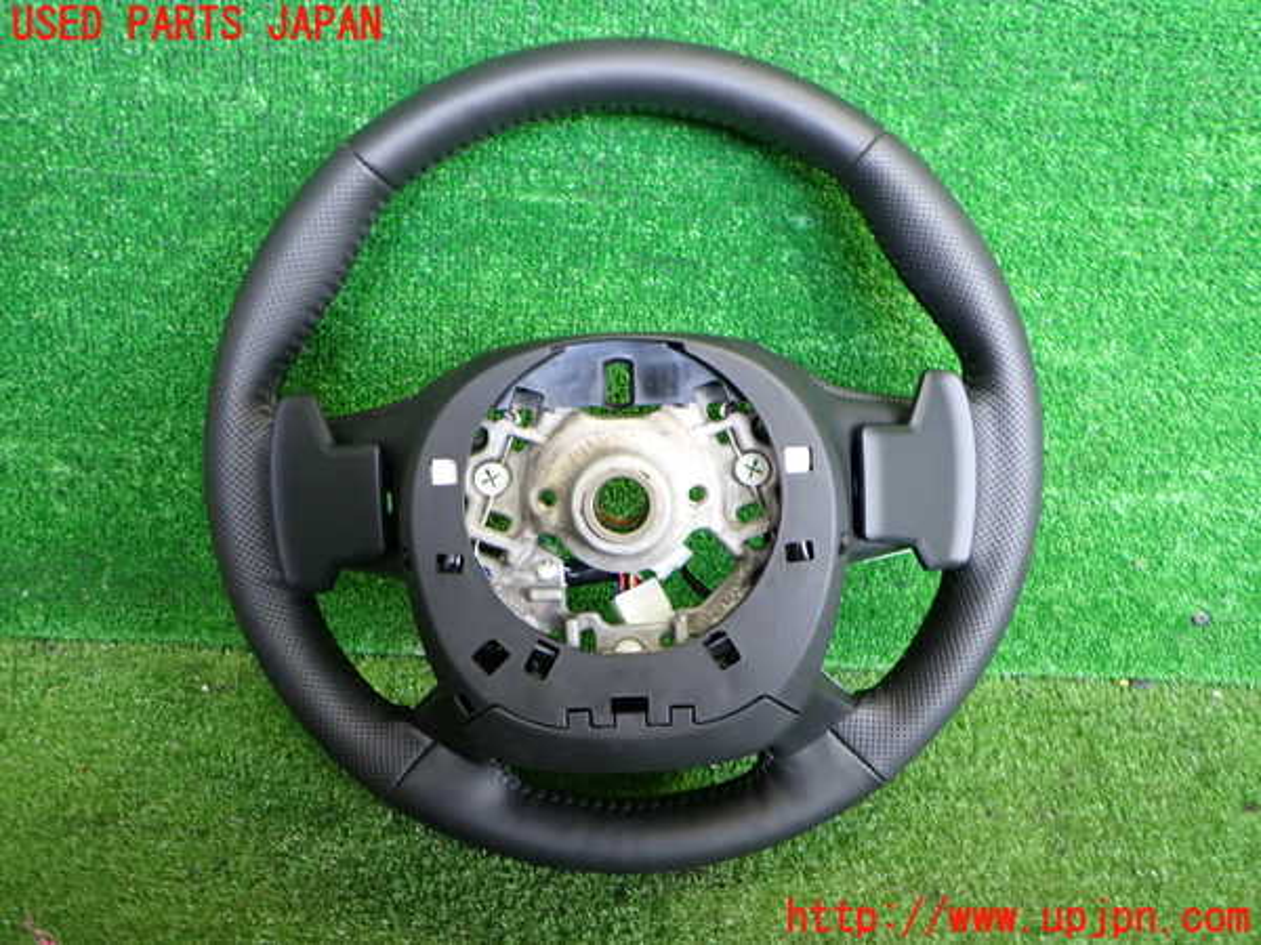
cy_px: 472
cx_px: 630
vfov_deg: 46.8
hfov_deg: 60.0
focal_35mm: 30
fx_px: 1093
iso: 200
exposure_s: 1/30
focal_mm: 5.4
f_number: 2.3
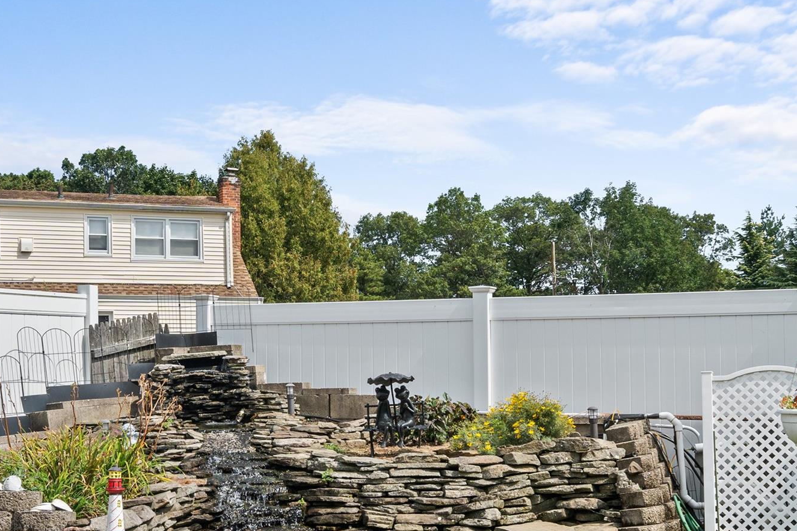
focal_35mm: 51
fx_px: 1129
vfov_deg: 26.3
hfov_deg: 38.5
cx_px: 272
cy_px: 350
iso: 320
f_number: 9
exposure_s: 1/1000
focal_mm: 22
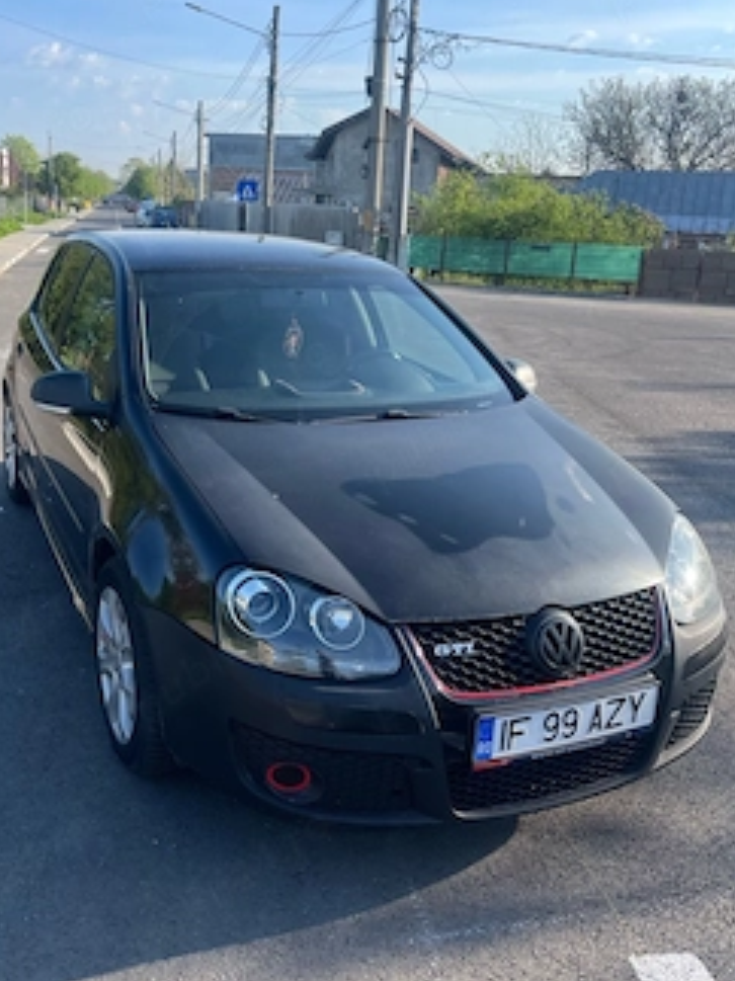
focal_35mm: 31
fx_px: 878
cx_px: 292
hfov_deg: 45.2
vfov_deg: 58.3
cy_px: 449
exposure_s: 1/1493
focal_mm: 5.1
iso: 32
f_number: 1.6
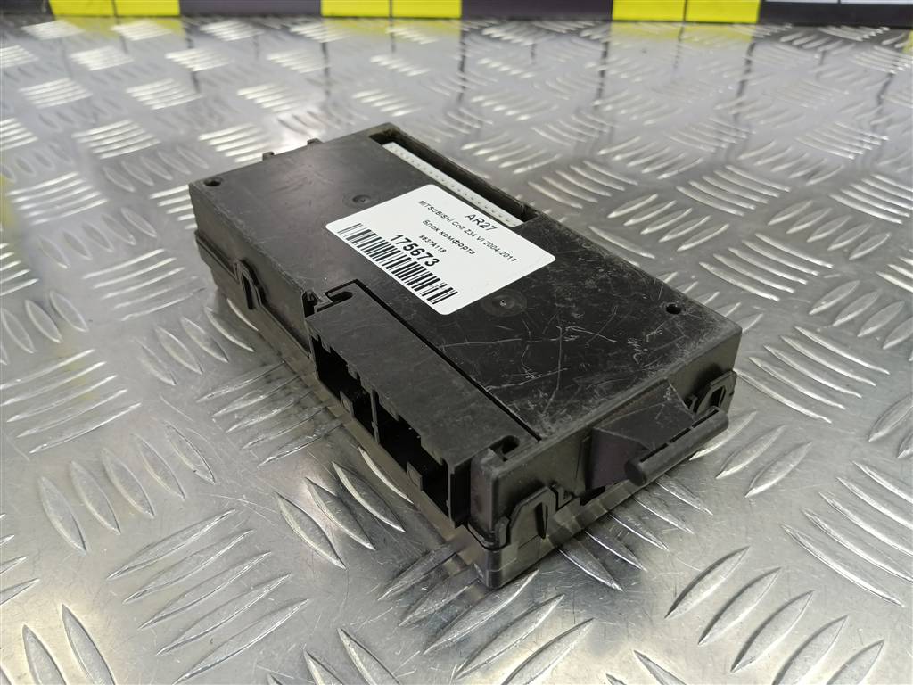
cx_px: 456
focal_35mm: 27
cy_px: 342
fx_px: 712
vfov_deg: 51.4
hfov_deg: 65.3
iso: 163
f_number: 1.6
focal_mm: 4.11
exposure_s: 1/50
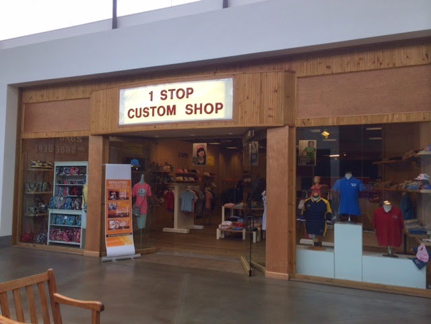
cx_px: 216
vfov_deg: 46.8
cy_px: 162
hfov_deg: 60.0
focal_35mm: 30
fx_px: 374
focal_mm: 4.12
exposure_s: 1/222
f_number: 2.2
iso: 32
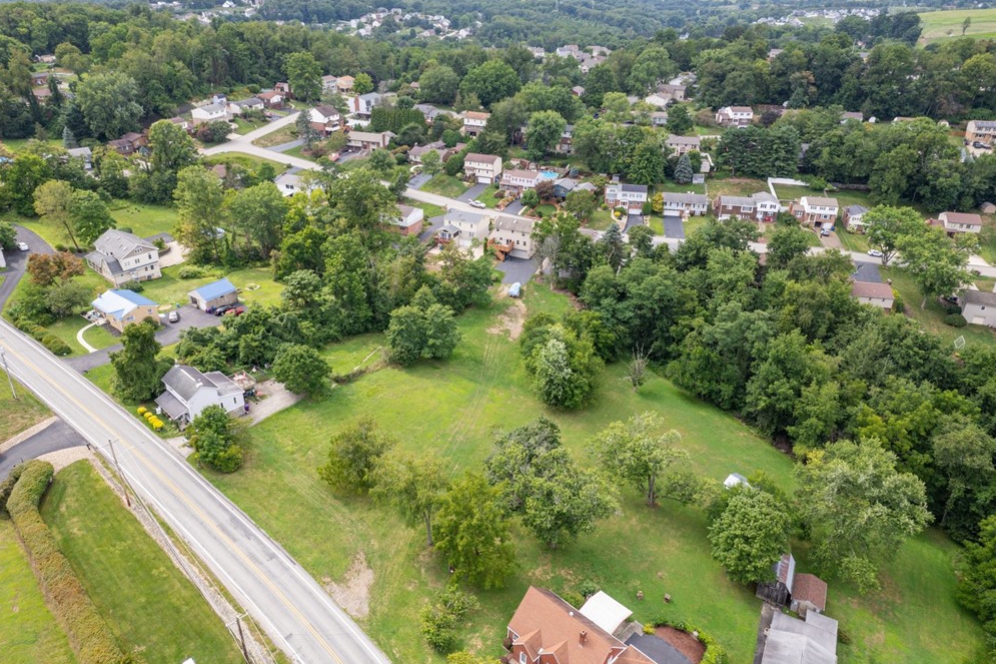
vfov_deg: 53.1
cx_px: 471
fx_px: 664
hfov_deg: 73.7
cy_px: 309
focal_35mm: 24
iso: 100
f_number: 2.8
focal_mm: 8.38
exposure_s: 1/640
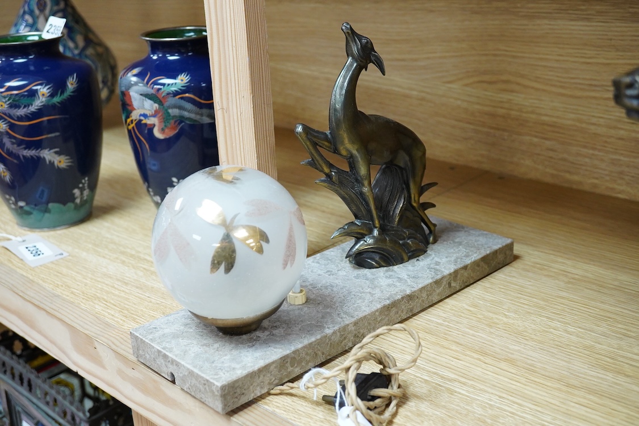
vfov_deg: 29.9
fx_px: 799
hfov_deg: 43.6
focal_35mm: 45
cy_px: 213
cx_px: 320
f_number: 8
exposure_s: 1/160
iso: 2500
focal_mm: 30
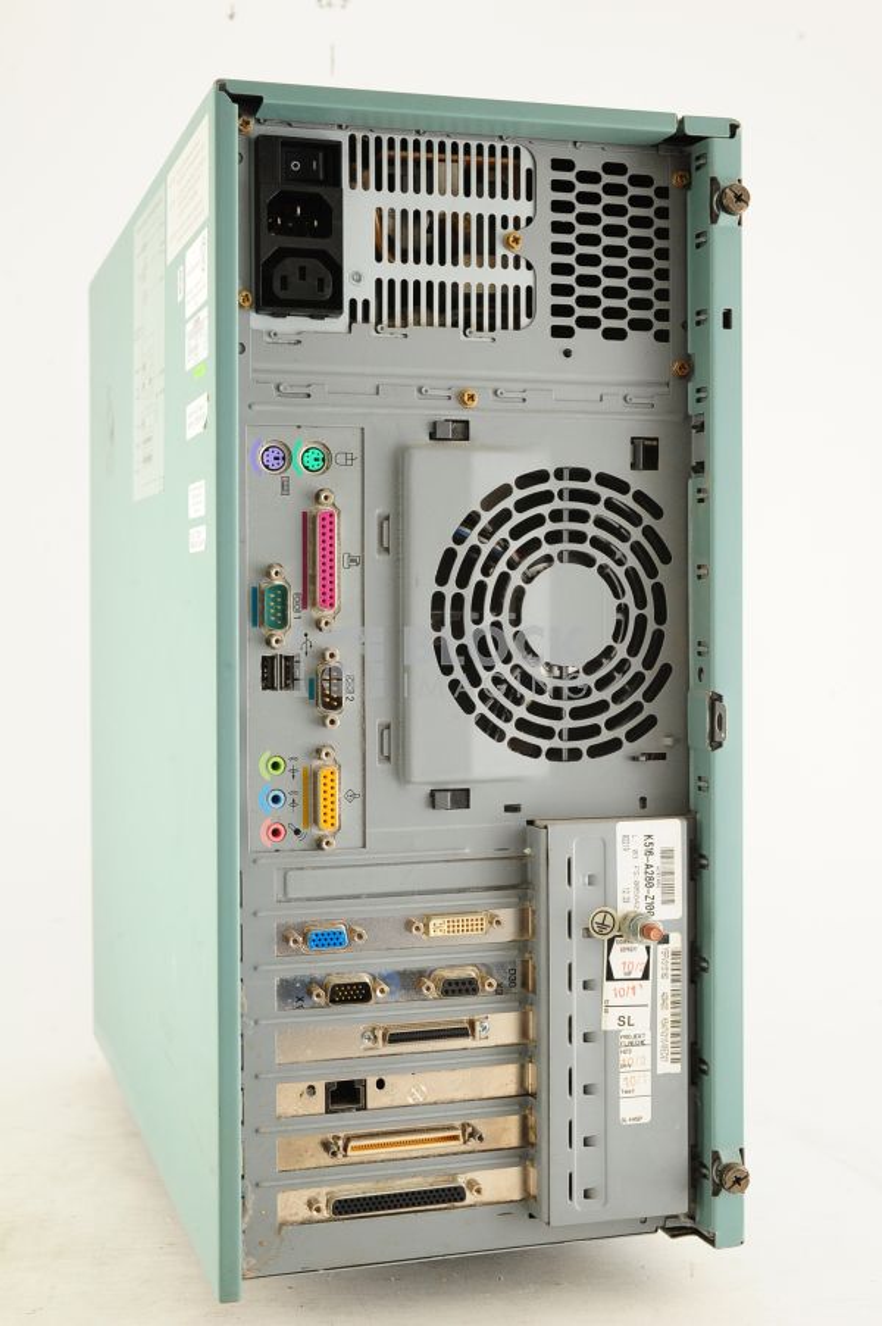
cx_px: 441
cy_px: 663
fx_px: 1840
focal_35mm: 50
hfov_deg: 27.0
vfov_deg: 39.6
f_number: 10
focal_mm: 50
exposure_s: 1/125
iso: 1600
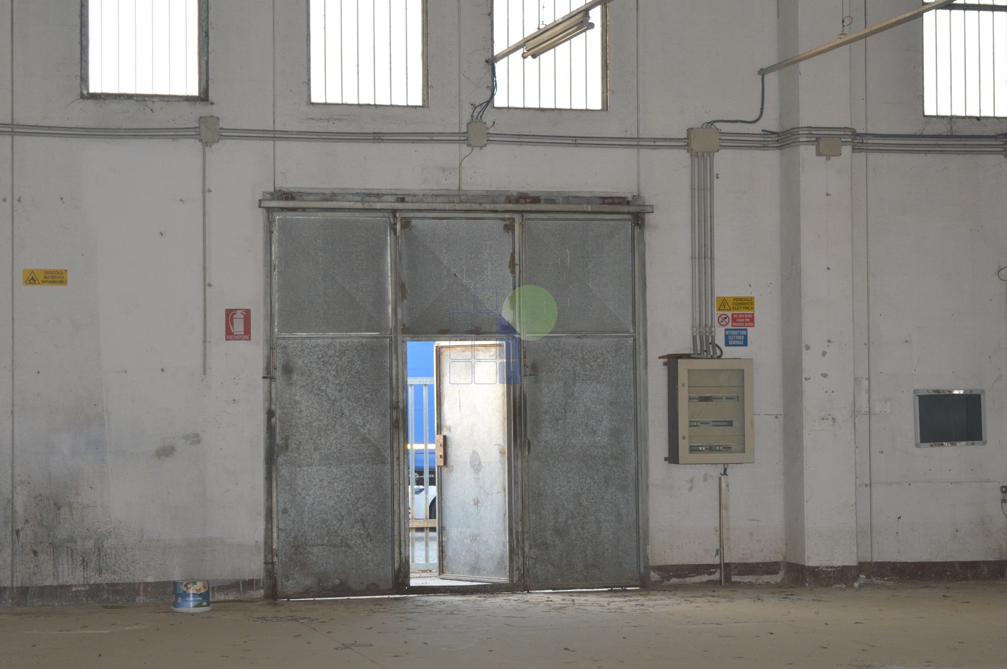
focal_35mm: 82
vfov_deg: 16.5
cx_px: 504
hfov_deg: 24.6
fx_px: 2305
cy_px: 334
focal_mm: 55
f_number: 5.6
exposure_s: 1/60
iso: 1100
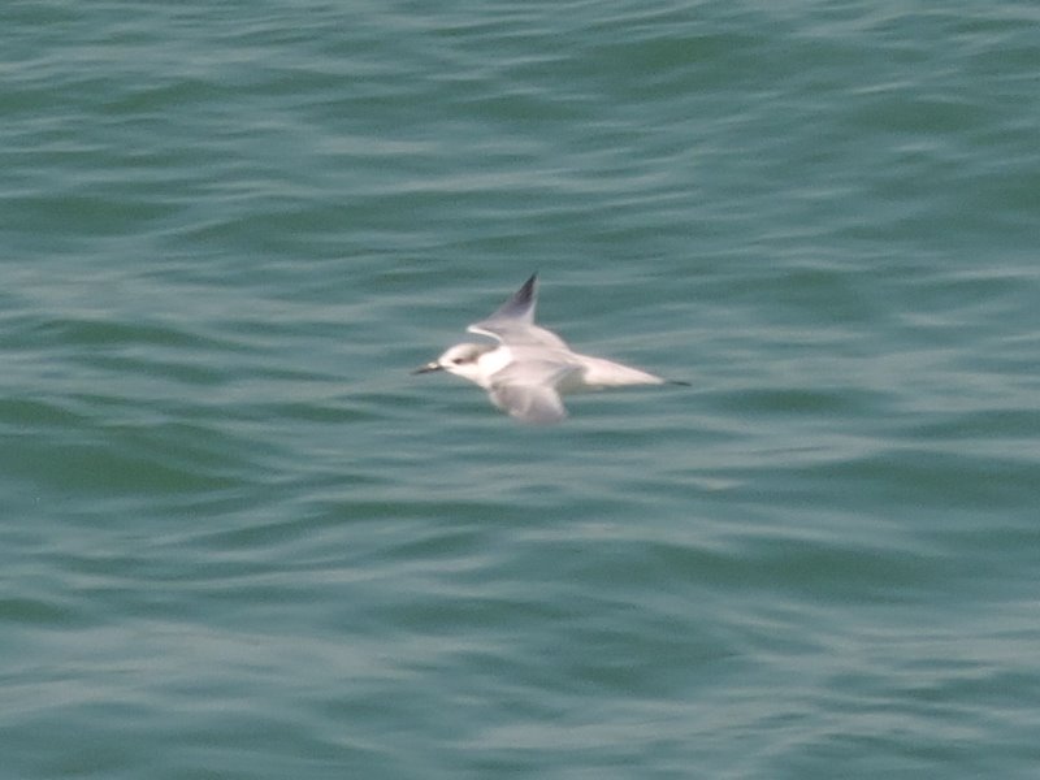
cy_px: 390
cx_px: 520
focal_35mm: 900
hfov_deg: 2.2
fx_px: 27040
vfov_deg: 1.7
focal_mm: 161.2
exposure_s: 1/320
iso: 100
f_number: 8
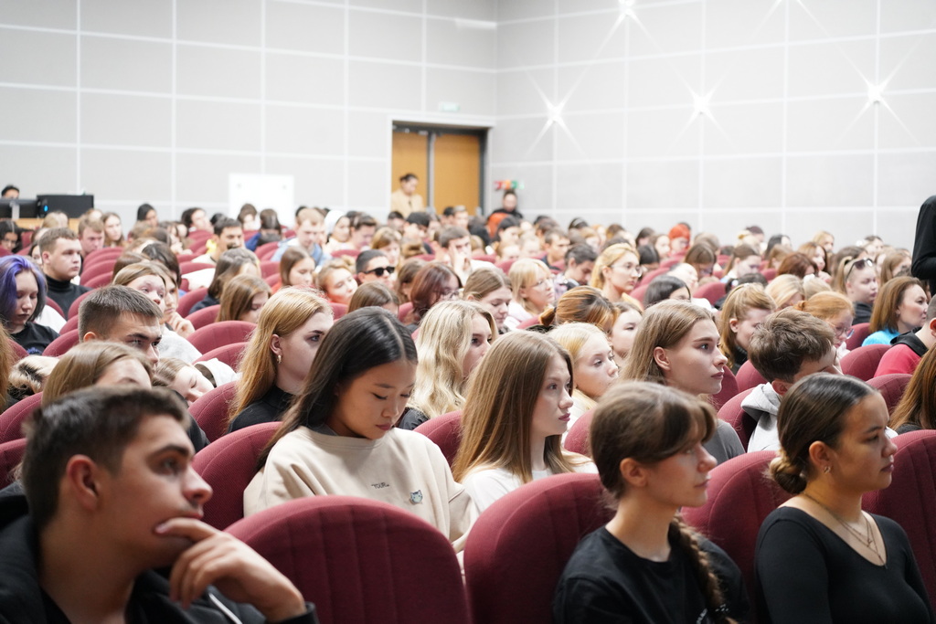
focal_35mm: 73
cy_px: 312
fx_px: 1898
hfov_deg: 27.7
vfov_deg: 18.7
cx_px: 468
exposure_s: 1/80
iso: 6400
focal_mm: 73
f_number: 4.5
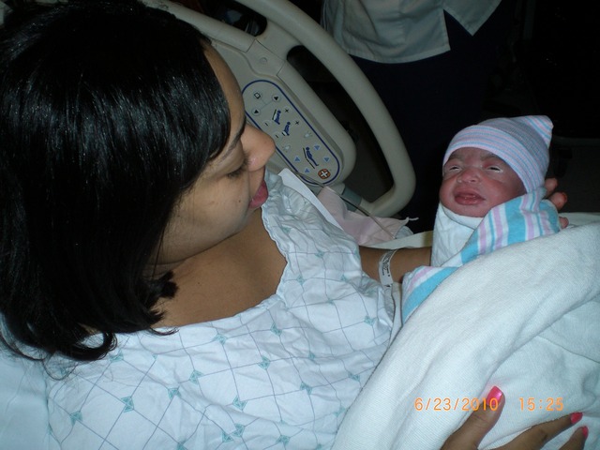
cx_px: 300
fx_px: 659
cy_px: 225
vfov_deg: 37.7
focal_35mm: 38
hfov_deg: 49.0
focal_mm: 6.3
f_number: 3.1
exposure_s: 1/60
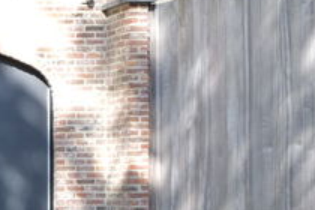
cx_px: -446
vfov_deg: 11.6
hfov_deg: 13.1
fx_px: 1024
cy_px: 213
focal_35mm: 117
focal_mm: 16
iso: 125
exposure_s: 1/56
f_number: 5.6
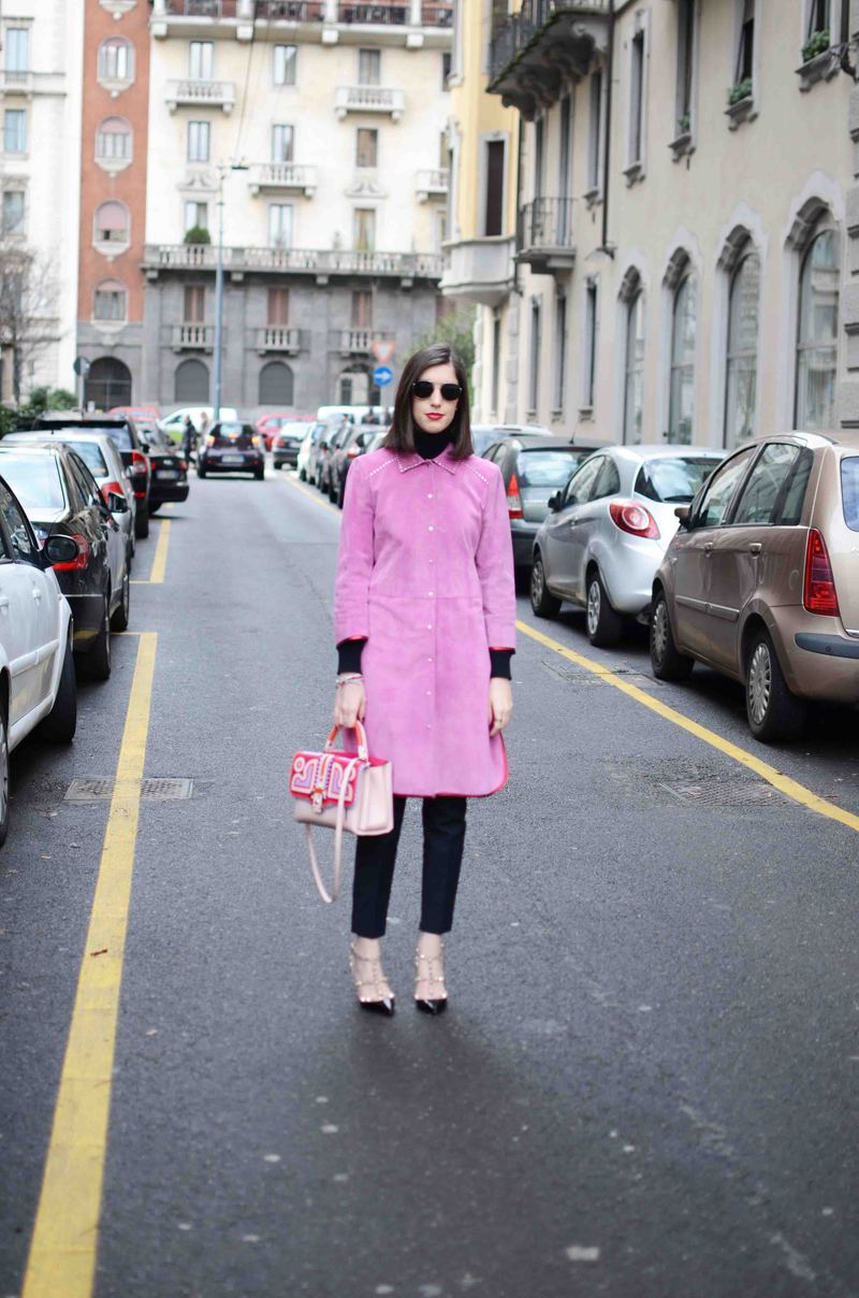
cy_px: 649
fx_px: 1888
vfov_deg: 37.9
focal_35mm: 52
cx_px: 430
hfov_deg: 25.6
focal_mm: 35
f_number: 1.8
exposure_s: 1/640
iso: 200
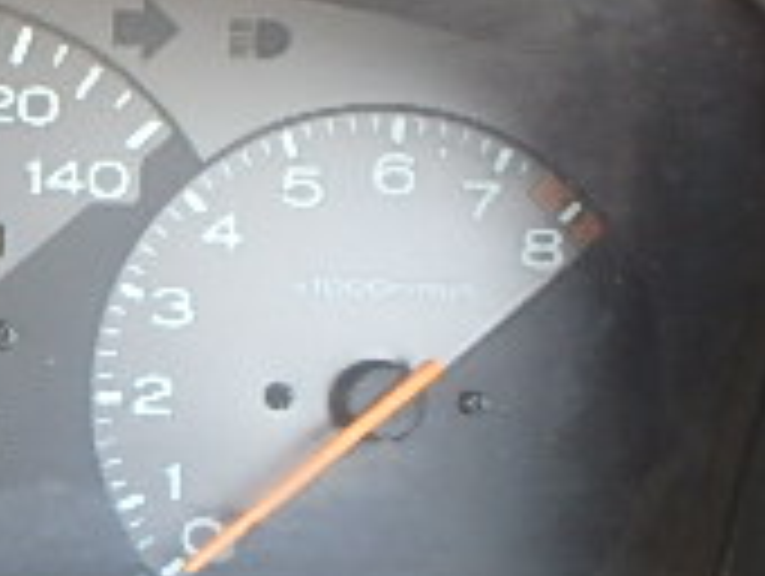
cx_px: -162
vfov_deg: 18.6
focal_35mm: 79
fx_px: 1748
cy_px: 428
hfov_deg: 22.6
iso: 250
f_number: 3.5
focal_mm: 3.7
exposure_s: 1/30
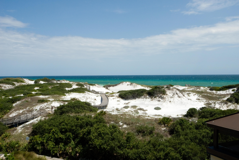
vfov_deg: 37.0
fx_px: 239
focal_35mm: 36
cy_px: 80
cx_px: 120
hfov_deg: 53.1
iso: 200
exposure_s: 1/800
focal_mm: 24
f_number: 8
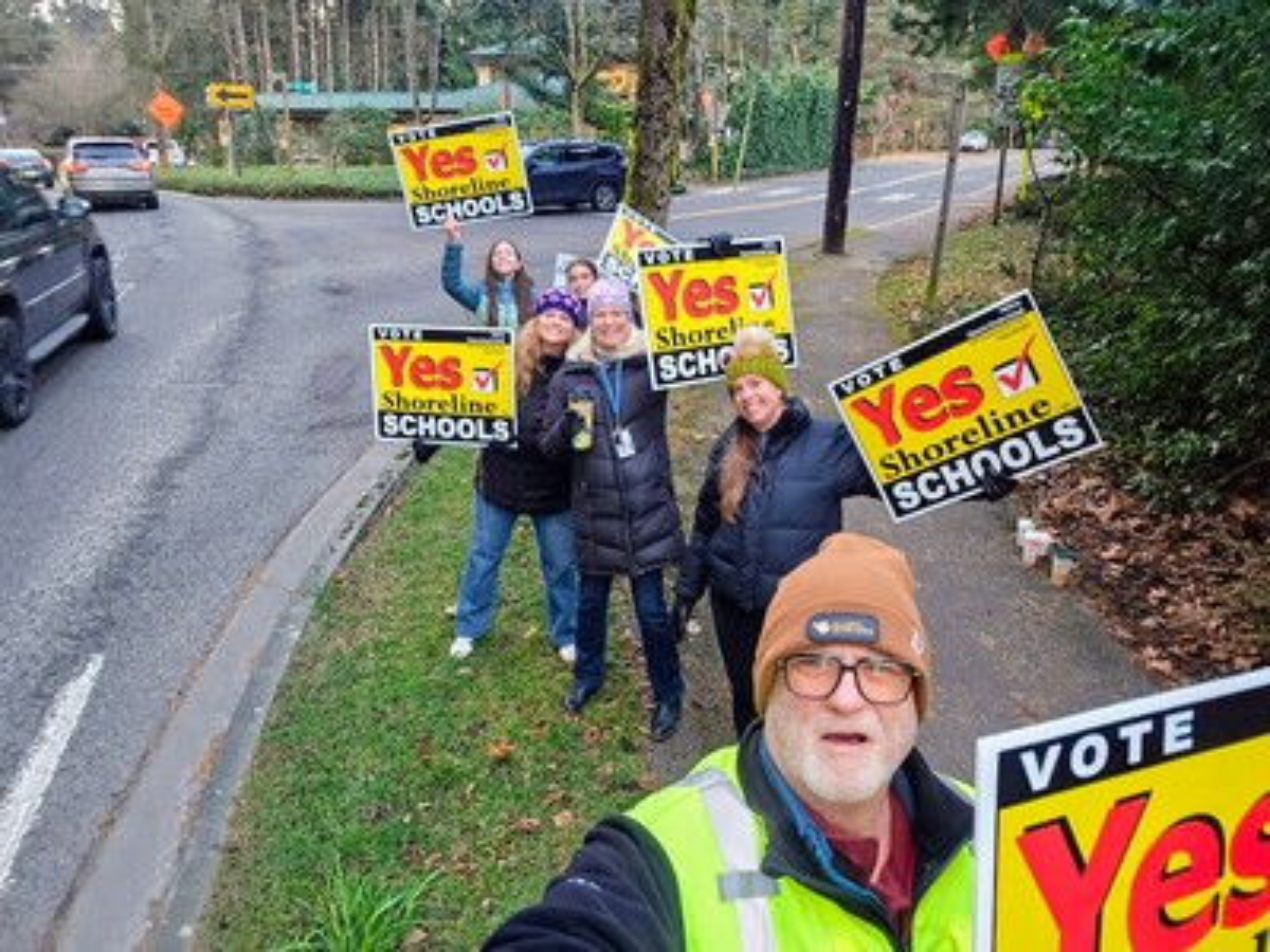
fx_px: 917
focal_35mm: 25
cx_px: 635
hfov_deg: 69.4
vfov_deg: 54.9
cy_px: 476
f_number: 2.2
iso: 400
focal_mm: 3.3
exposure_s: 1/60.2
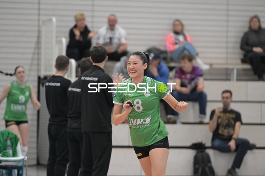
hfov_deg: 10.5
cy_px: 88
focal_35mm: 195
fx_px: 1435
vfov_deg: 7.0
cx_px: 132
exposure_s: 1/500
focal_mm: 195
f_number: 2.8
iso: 2000
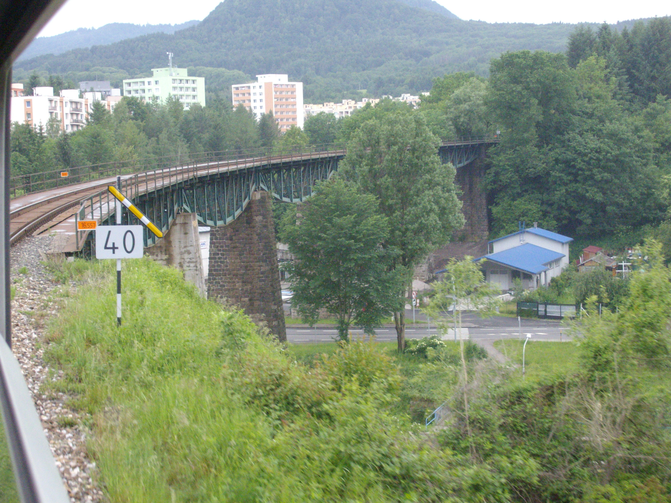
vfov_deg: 21.0
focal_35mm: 70
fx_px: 1357
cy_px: 252
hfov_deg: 27.8
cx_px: 336
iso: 320
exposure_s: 1/160
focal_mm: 11.3
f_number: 3.8
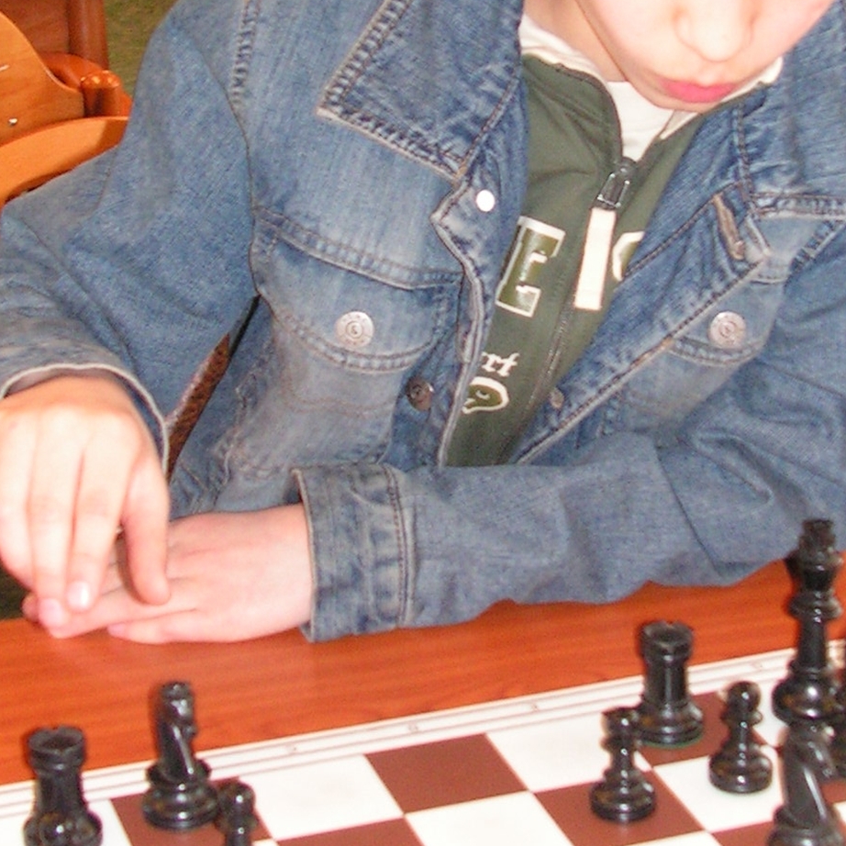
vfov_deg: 19.2
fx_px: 2489
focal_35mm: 90
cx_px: 484
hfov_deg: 19.3
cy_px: 262
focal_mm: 7.4
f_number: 3.2
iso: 200
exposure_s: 1/40
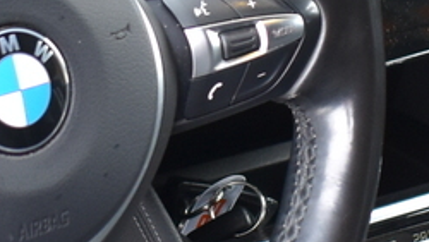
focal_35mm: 183
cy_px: 257
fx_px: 2083
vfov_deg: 6.6
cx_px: 177
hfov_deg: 11.8
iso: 640
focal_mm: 18
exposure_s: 1/60
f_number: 4
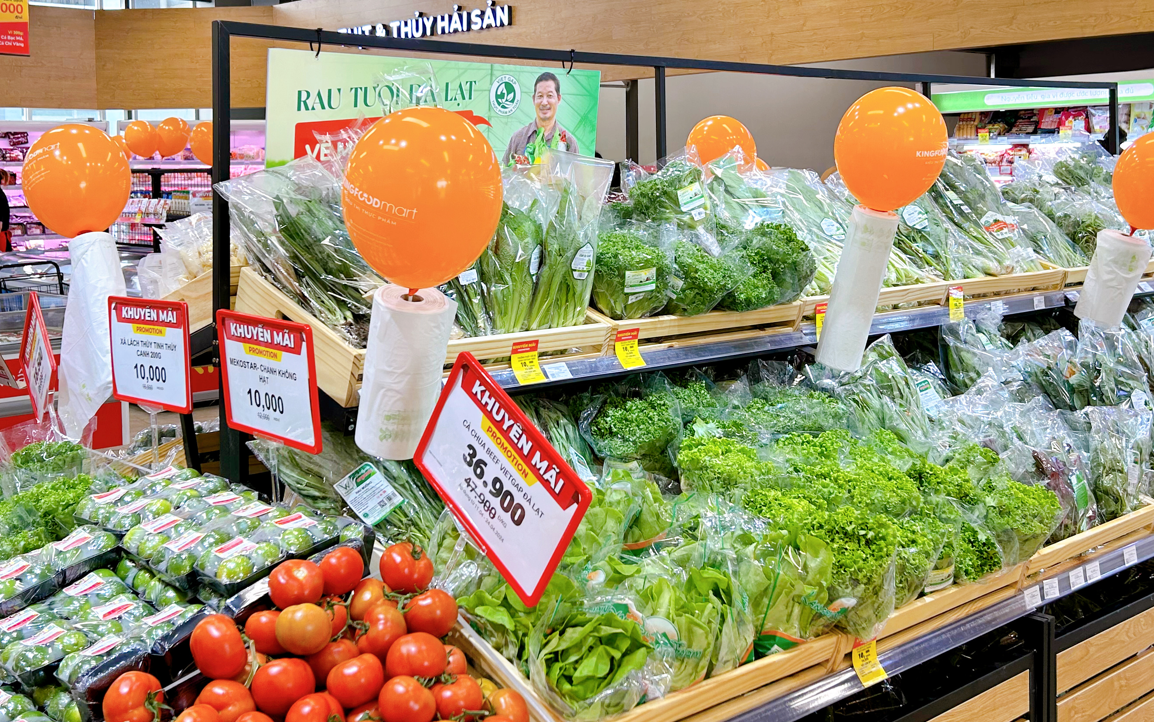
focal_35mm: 42
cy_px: 208
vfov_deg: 30.2
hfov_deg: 47.2
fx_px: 1321
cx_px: 538
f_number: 1.5
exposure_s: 1/100
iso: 40
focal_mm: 5.7
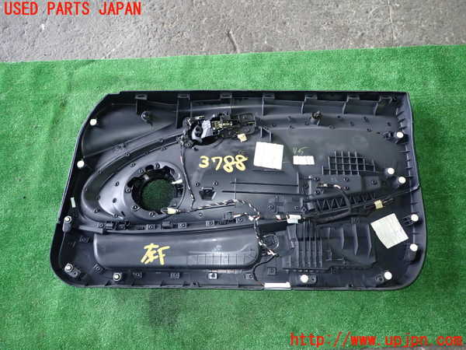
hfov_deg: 69.4
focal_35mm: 25
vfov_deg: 54.9
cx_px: 233
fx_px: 337
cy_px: 175
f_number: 2
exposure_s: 1/30
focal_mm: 4.5
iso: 250
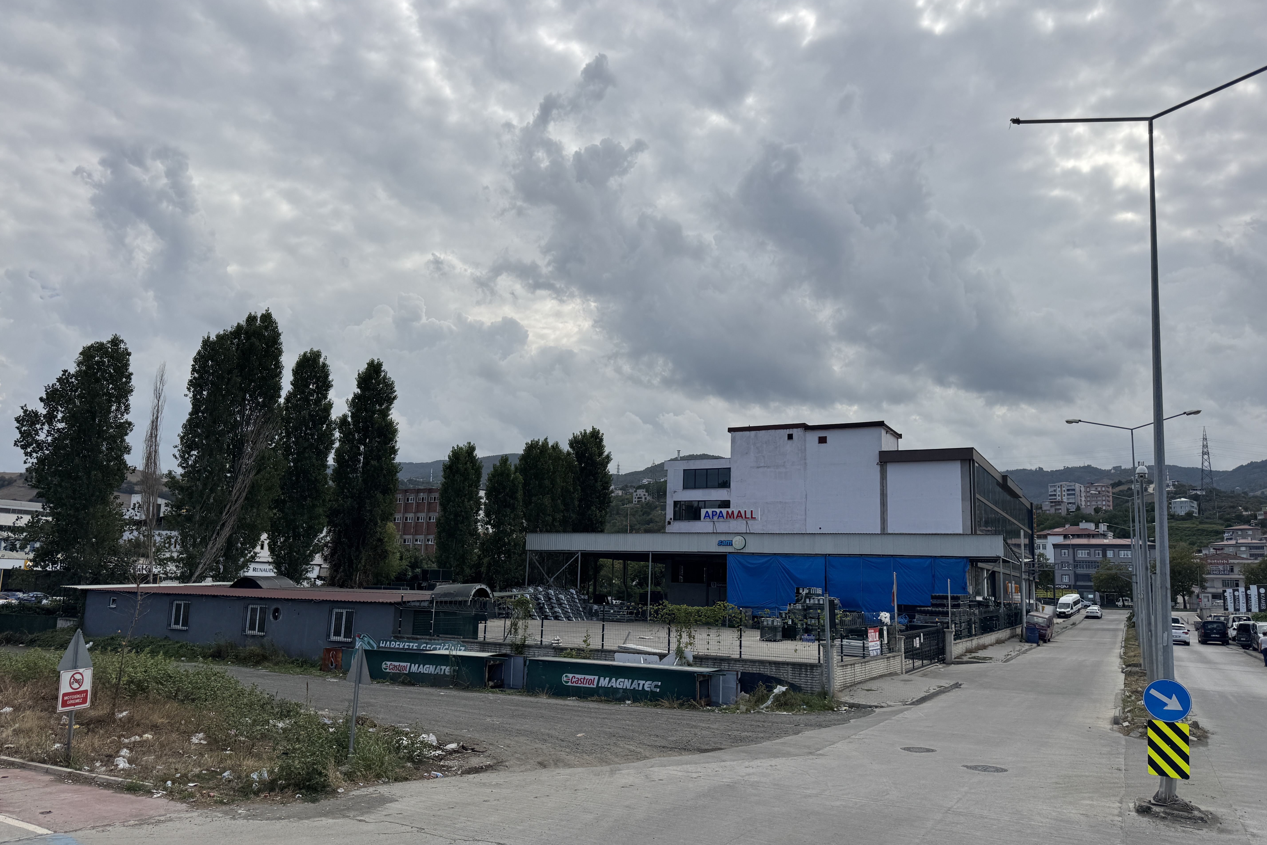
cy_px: 453
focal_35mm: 25
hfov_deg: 71.5
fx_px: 880
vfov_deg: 51.2
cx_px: 634
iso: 80
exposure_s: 1/9009
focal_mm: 6.76
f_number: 1.78
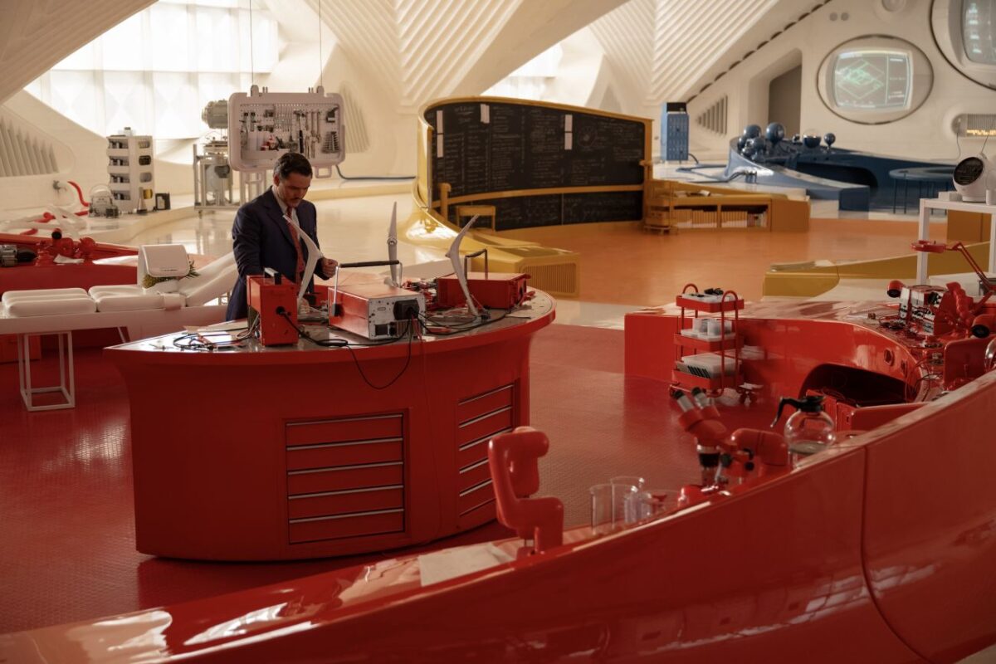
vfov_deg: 27.5
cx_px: 498
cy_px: 332
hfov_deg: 40.3
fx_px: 1356
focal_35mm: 49
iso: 1250
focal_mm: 49
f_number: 3.2
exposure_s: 1/200
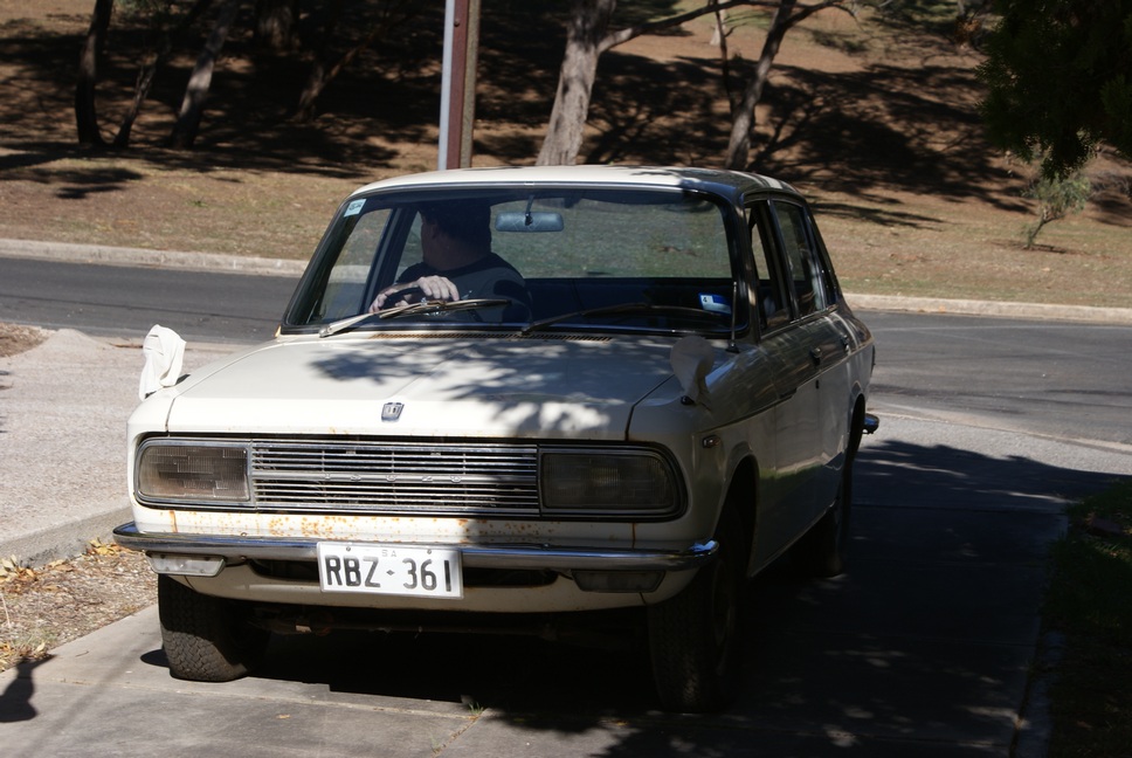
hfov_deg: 22.6
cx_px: 566
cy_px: 379
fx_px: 2833
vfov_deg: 15.2
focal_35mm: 90
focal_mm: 60
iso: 100
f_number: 9
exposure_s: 1/250
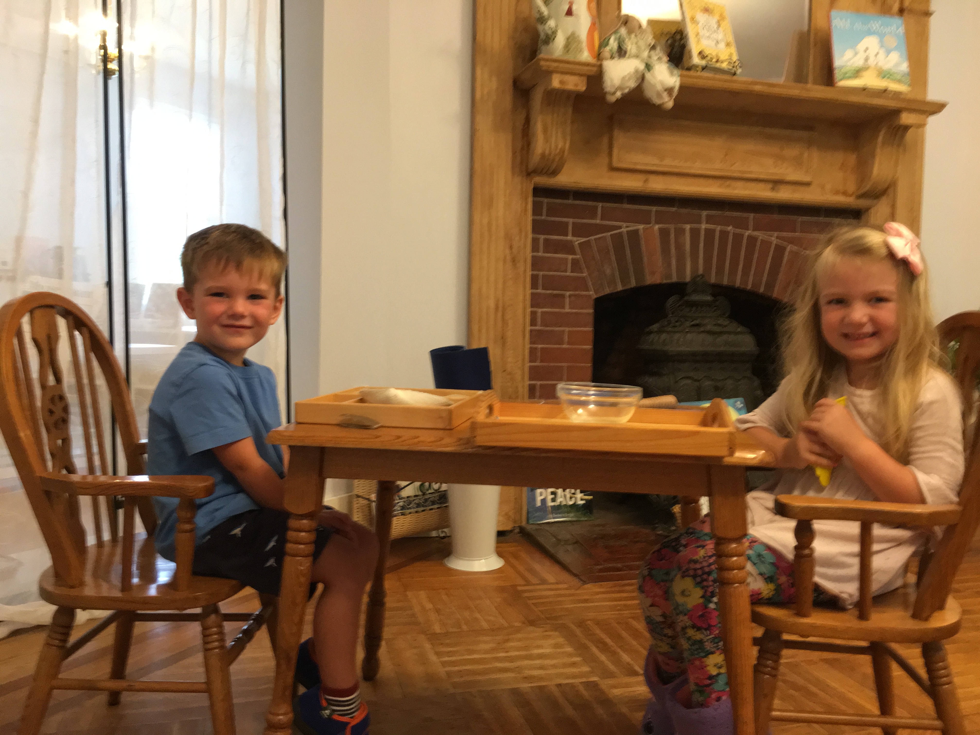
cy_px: 368
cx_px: 490
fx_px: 821
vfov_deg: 48.2
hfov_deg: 61.7
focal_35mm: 29
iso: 200
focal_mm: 4.15
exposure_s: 1/20
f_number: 2.2
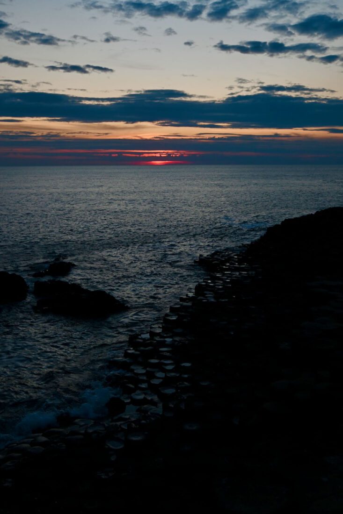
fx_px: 515
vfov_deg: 53.1
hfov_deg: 36.9
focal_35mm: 36
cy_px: 257
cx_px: 172
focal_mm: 24
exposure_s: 1/250
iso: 220
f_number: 4
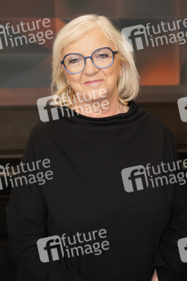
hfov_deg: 26.9
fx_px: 390
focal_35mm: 50
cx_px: 94
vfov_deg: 39.6
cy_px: 140
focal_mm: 50
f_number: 5.6
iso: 2000
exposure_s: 1/125
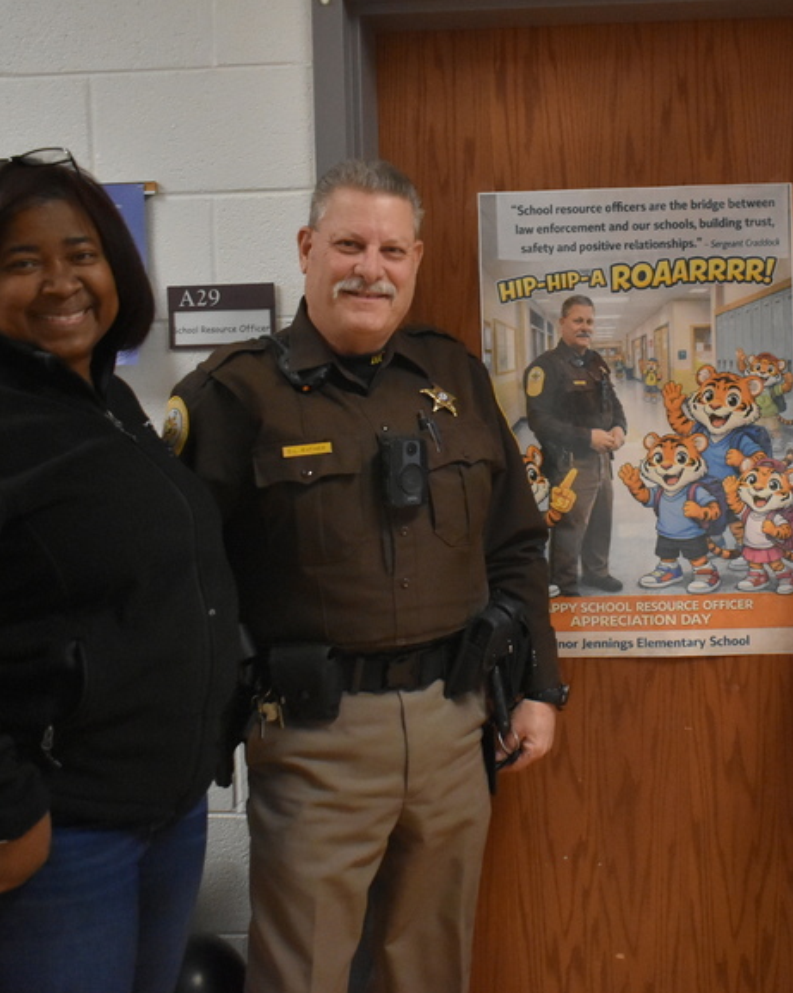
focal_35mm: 50
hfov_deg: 29.6
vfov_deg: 37.4
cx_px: 630
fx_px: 1468
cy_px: 478
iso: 2800
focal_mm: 20
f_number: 3.8
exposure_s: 1/125
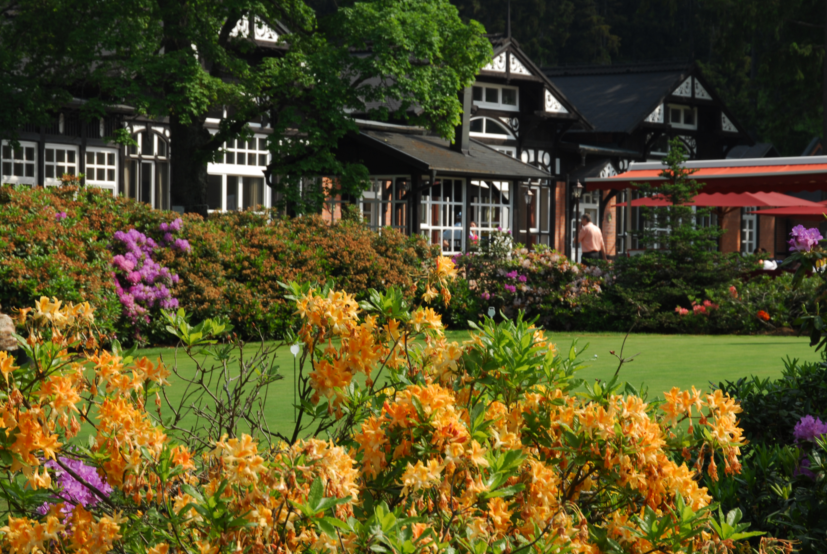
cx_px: 436
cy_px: 270
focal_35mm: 108
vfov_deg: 12.8
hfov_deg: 19.0
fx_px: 2474
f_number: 11
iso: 100
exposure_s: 1/80
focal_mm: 65
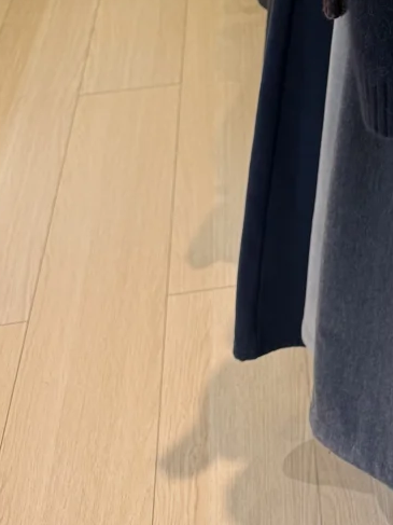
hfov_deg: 19.5
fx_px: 1075
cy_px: -221
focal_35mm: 71
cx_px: 466
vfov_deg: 23.1
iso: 200
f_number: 1.78
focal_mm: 6.76
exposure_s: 1/100
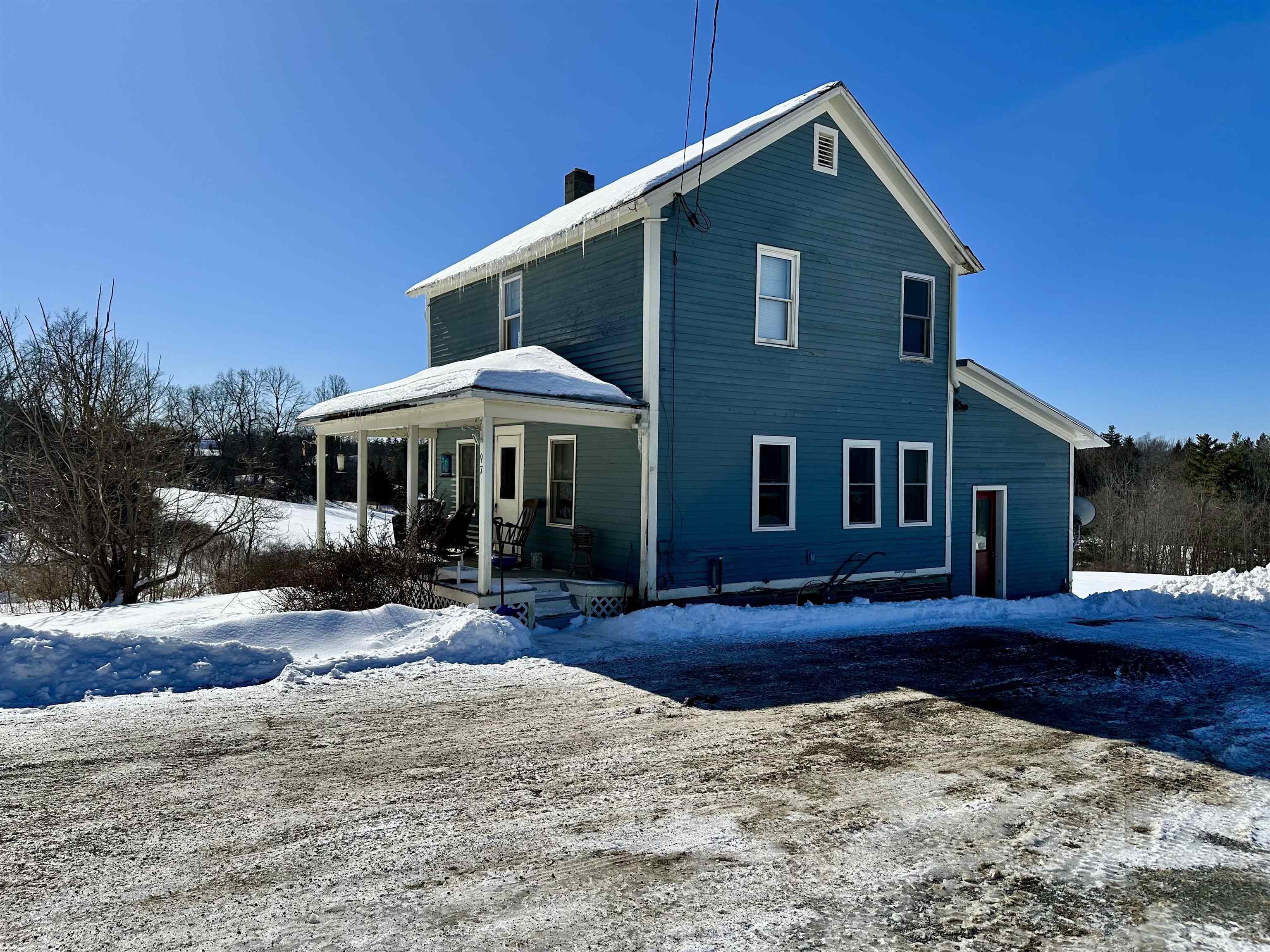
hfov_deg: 71.6
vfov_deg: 56.8
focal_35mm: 24
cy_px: 476
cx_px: 635
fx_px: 881
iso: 80
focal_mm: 6.86
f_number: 1.78
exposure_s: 1/9709
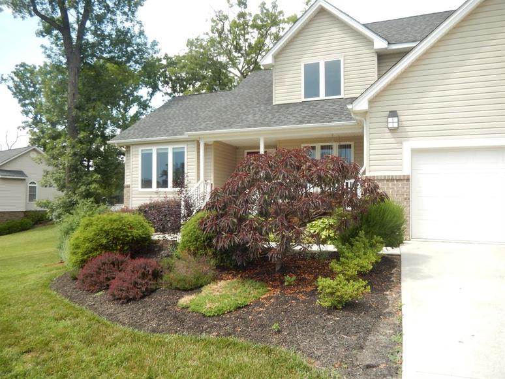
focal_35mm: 25
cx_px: 252
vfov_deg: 54.9
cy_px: 190
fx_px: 365
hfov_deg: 69.4
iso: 125
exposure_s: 1/500
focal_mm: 4.5
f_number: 3.4
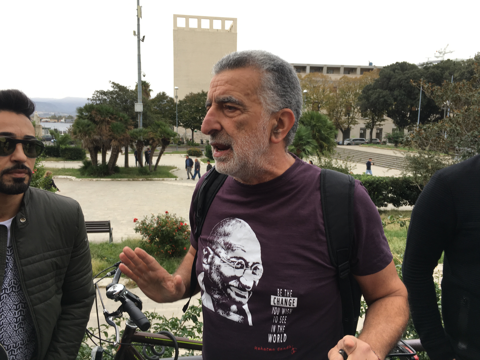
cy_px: 180
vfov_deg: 48.2
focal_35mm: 29
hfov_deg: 61.7
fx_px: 402
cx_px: 240
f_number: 2.2
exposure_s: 1/104
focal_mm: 4.15
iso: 25
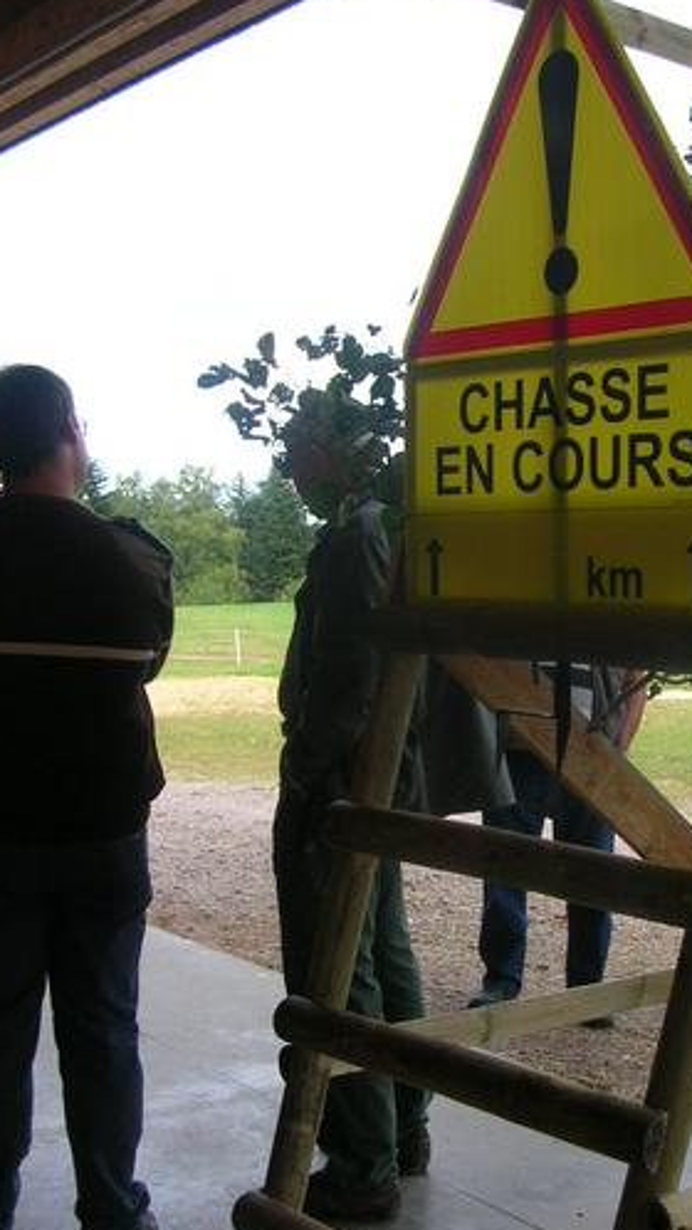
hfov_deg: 24.2
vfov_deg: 42.0
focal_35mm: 49
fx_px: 1599
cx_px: 489
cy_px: 694
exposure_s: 1/163
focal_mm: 5.8
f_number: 2.8
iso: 50
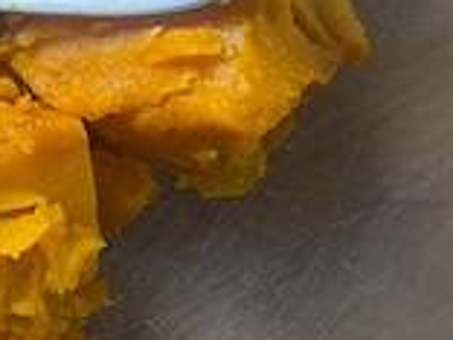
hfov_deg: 18.9
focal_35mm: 100
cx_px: -46
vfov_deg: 14.7
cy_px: 41
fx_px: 1309
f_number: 1.5
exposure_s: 1/80
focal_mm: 5.7
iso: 125
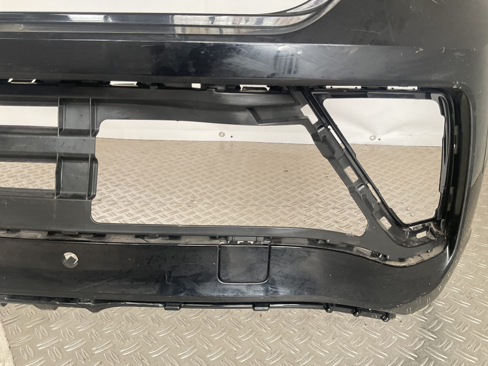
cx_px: 244
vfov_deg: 48.2
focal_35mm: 29
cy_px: 183
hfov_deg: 61.7
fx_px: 409
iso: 50
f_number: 1.8
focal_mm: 3
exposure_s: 1/60
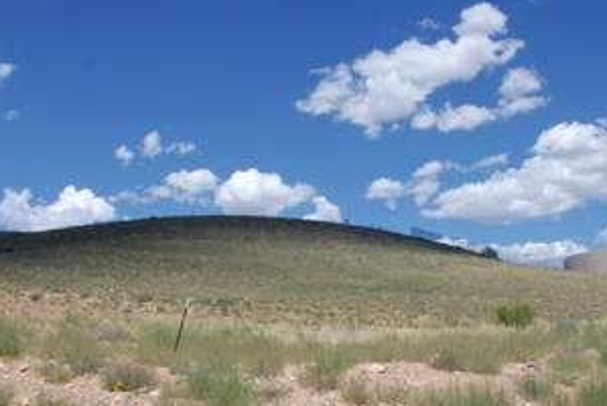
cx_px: 307
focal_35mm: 45
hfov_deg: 43.6
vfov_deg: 29.5
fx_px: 759
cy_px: 296
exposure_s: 1/180
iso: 100
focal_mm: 20
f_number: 9.5
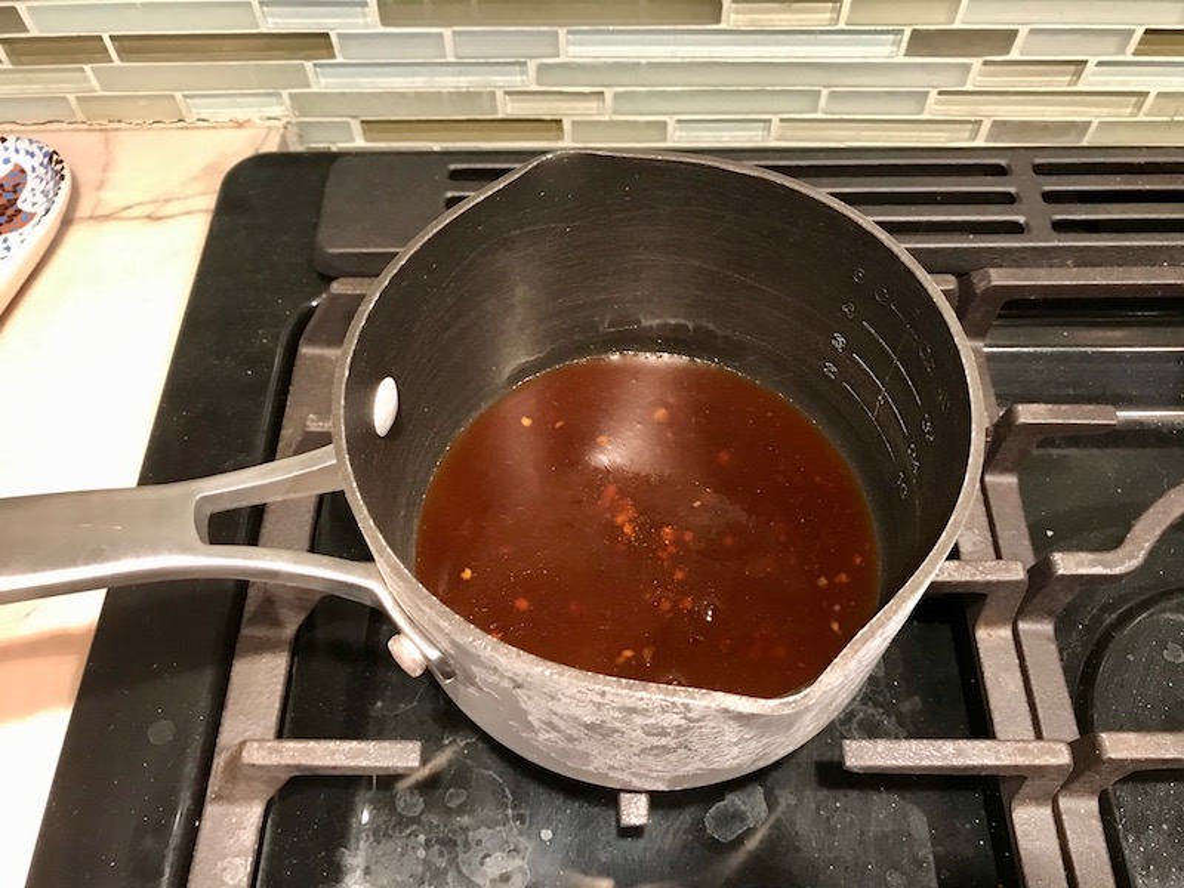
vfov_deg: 49.7
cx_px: 592
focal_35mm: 28
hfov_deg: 63.4
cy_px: 444
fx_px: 958
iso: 100
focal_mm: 3.99
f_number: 1.8
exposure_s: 1/12
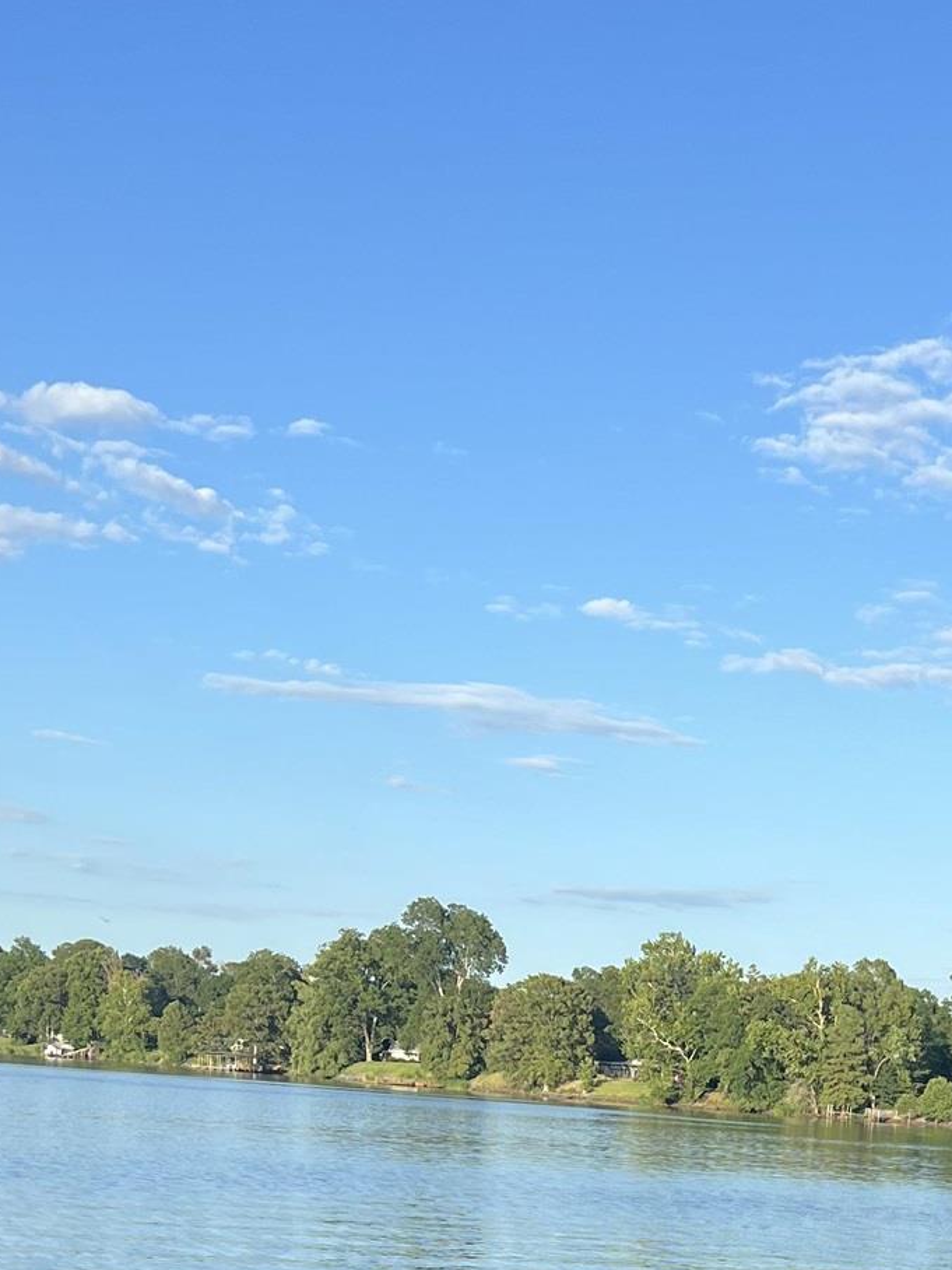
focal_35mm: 66
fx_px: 2420
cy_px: 1418
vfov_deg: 26.9
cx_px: 795
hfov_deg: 21.9
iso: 50
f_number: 1.5
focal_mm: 5.7
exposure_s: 1/2841
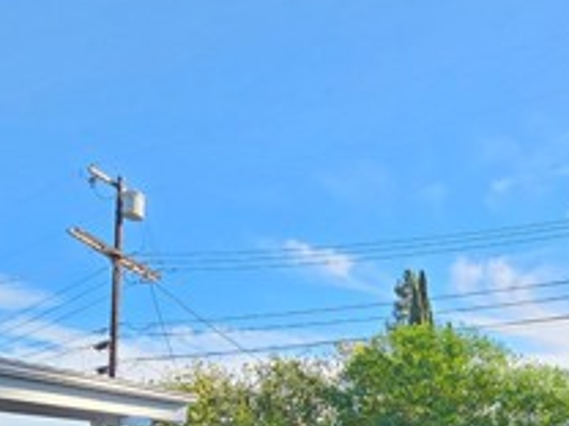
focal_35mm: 40
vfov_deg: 30.0
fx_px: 657
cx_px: 457
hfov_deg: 44.5
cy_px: 527
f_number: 2.2
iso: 50
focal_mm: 2.2
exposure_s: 1/463
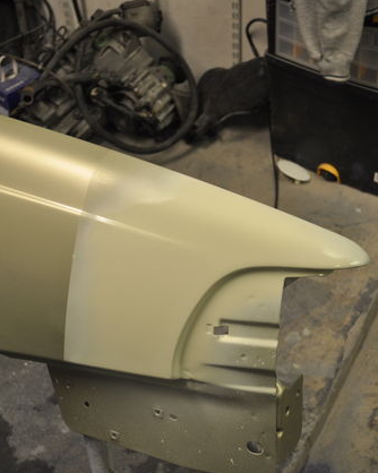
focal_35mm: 56
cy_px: 238
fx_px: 784
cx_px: 215
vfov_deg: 33.6
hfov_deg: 27.1
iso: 500
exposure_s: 1/60
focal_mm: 26
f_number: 4.2
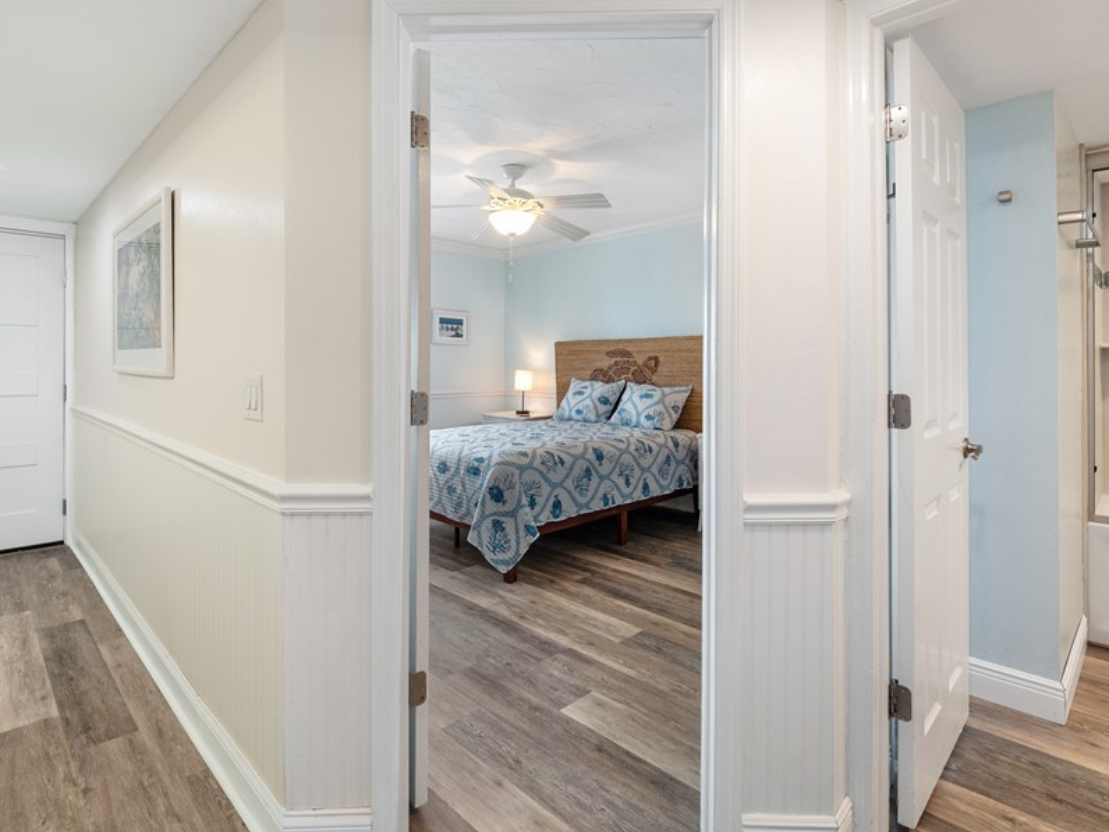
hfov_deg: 87.7
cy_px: 383
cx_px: 545
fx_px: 577
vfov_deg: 71.5
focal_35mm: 18
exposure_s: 1/3
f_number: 7.1
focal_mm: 7
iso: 200
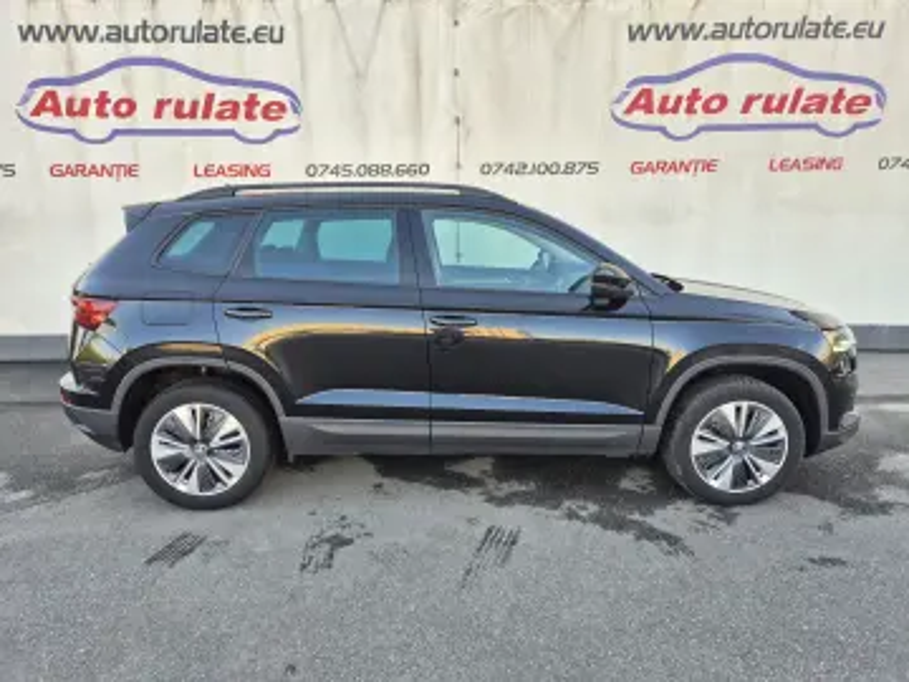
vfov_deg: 58.9
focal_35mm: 23
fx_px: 604
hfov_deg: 73.9
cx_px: 454
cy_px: 341
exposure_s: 1/180
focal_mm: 5.4
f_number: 1.8
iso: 32
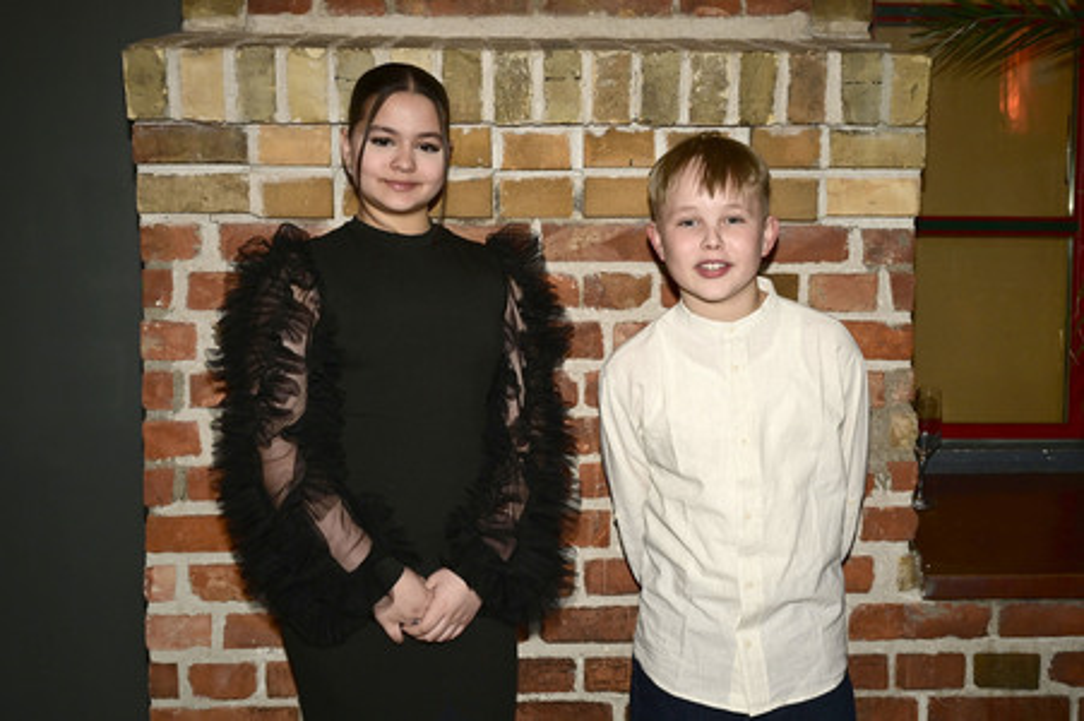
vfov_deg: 31.8
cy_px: 360
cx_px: 542
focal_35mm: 42
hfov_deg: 46.4
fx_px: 1264
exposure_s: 1/200
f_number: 5
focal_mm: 42
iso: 1600
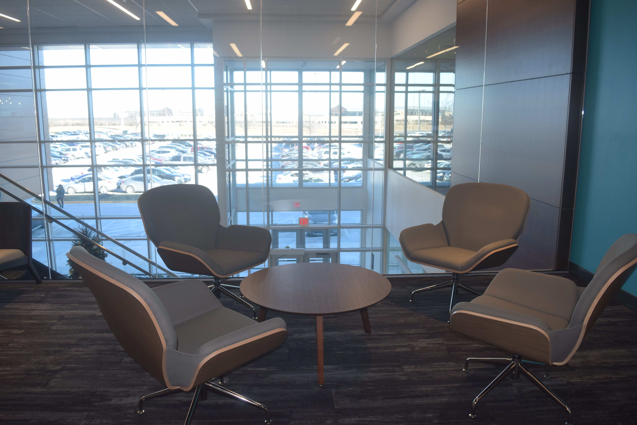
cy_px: 212
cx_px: 318
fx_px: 478
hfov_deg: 67.4
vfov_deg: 47.9
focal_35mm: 27
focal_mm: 18
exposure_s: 1/125
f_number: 5.6
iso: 400
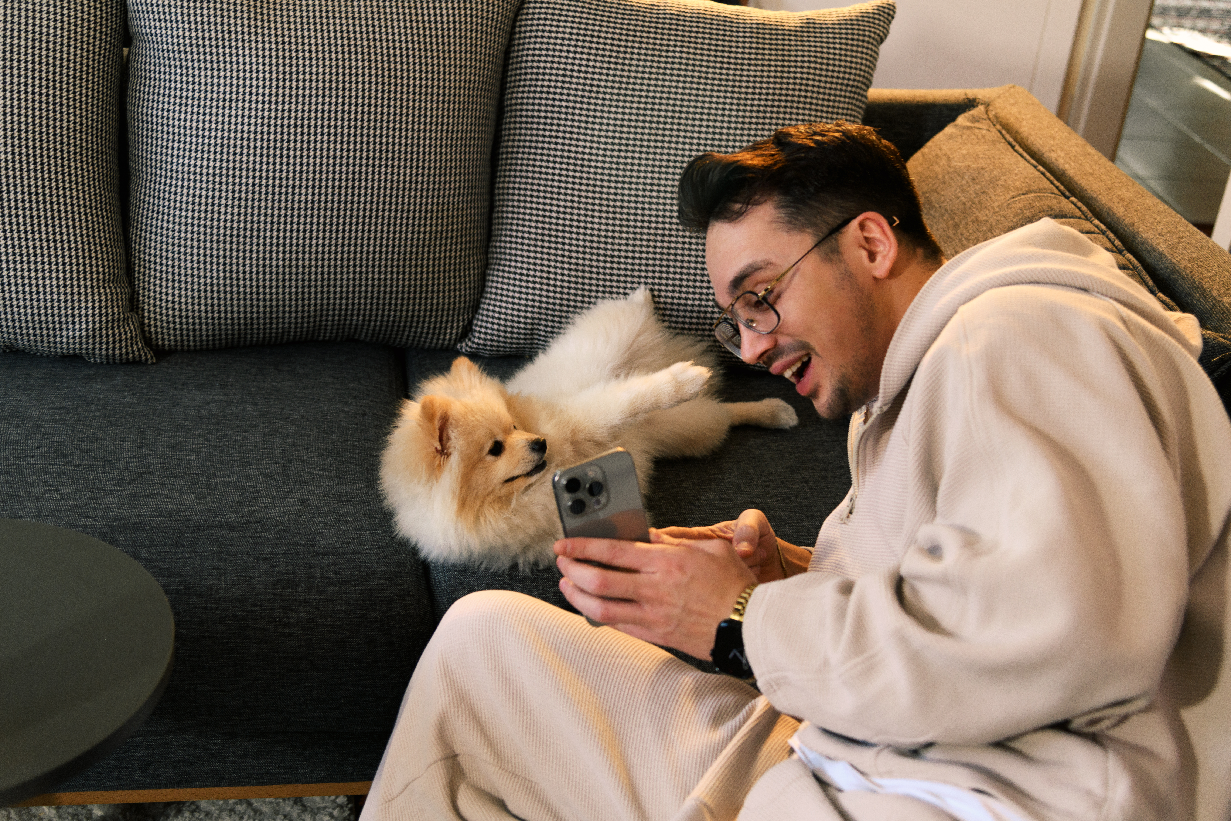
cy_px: 410
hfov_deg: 42.7
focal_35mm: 46
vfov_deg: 29.2
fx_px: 1573
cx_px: 616
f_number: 4
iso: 400
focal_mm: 46
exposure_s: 1/200
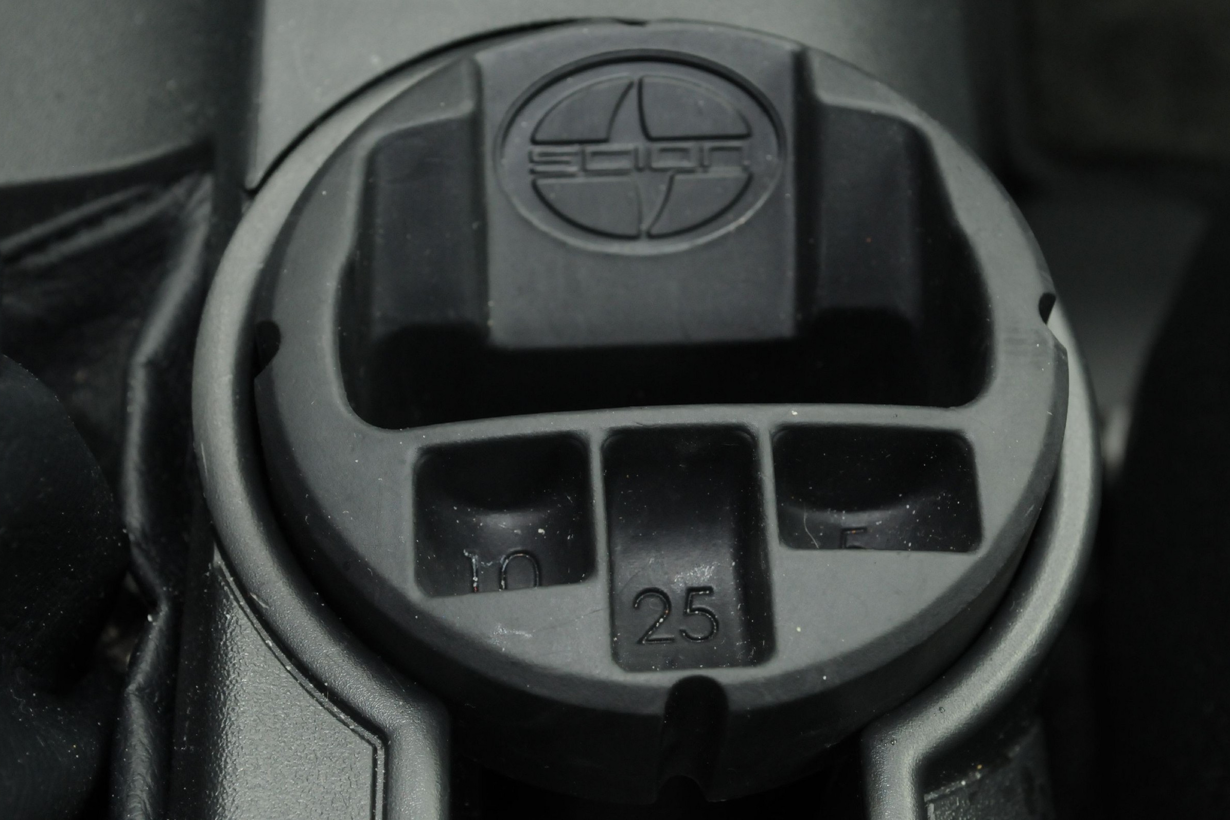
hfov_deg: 28.6
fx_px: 2410
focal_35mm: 71
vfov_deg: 19.3
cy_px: 393
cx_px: 595
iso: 1000
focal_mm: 45
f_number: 8
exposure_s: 1/60
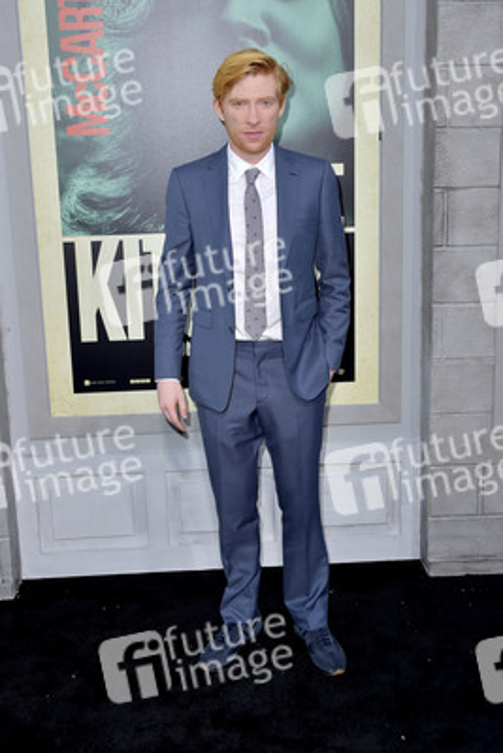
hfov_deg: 35.1
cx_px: 252
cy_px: 376
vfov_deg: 50.7
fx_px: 796
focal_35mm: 38
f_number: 7.1
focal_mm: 38
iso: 320
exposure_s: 1/250
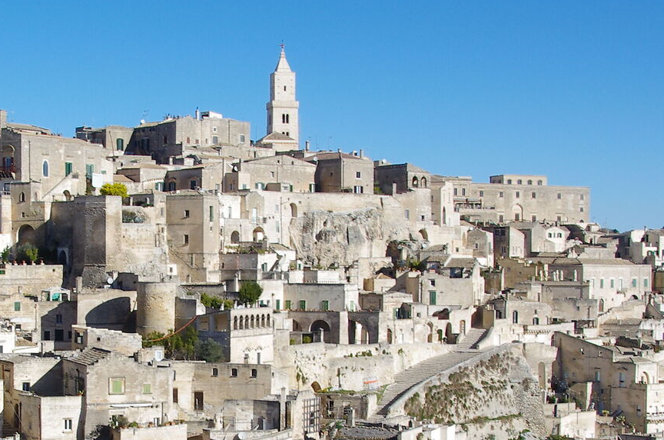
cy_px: 331
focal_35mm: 75
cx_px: 151
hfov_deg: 26.6
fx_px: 1380
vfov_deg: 18.0
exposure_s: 1/125
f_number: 11
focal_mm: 18
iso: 100
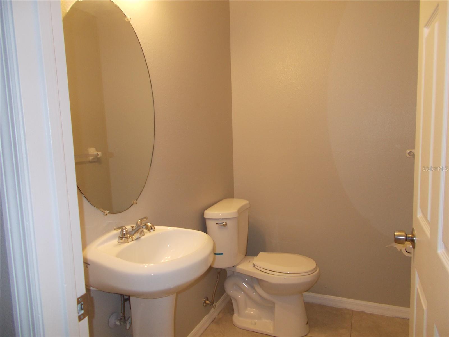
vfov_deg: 53.1
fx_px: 337
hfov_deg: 67.3
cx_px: 224
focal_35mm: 26
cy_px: 168
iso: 200
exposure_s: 1/25
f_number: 3.2
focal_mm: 4.6
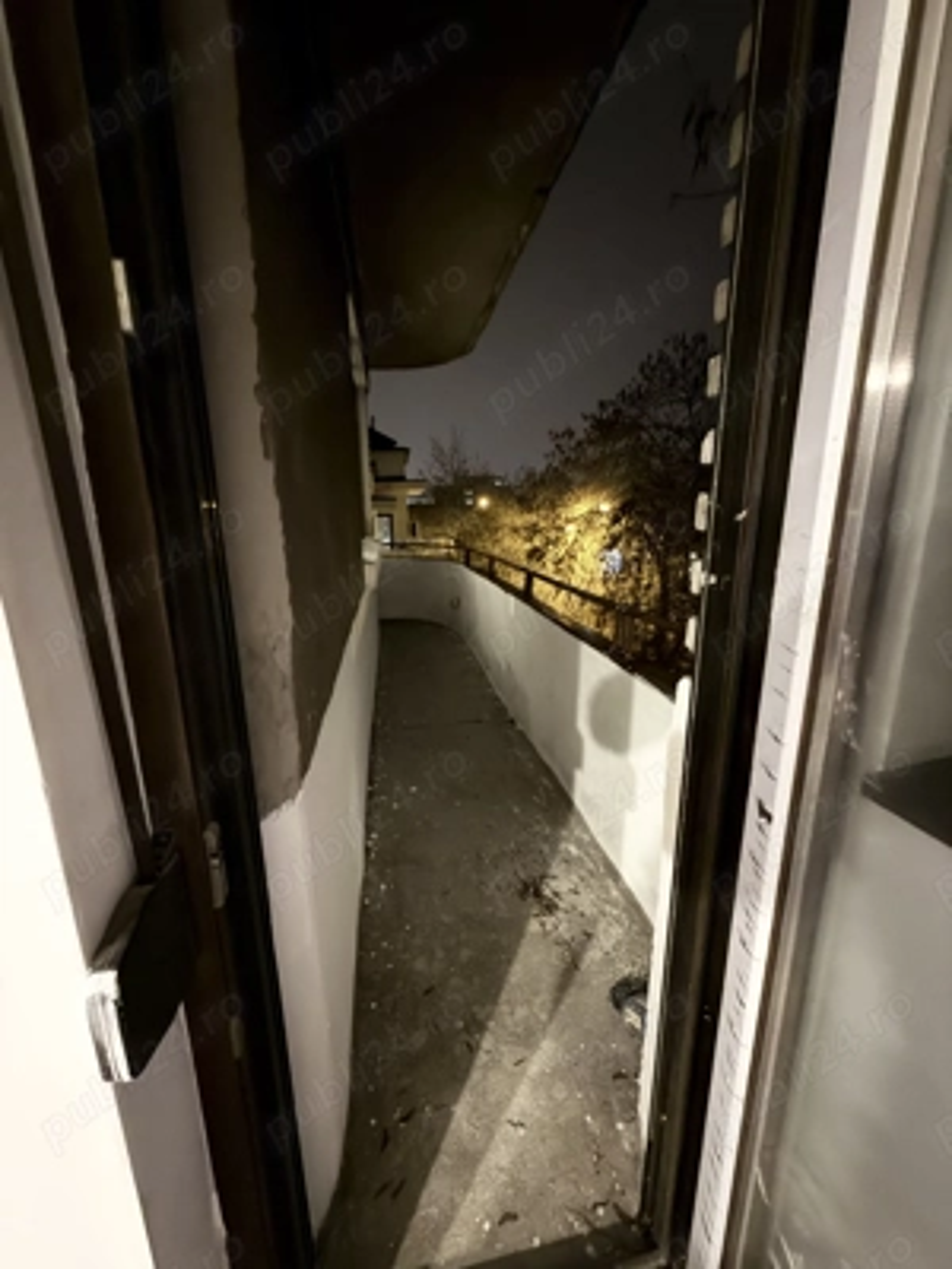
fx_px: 513
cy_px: 634
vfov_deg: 102.1
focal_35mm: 14
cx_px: 476
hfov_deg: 85.7
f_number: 2.2
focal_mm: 2.22
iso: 1000
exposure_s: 1/10
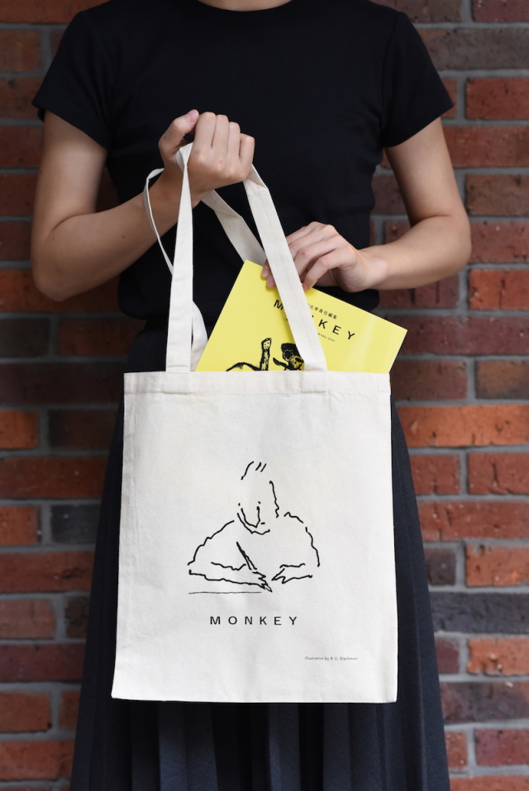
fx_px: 1871
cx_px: 264
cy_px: 396
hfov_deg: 16.1
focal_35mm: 85
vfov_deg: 23.9
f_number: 3.5
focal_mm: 85
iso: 2000
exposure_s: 1/125
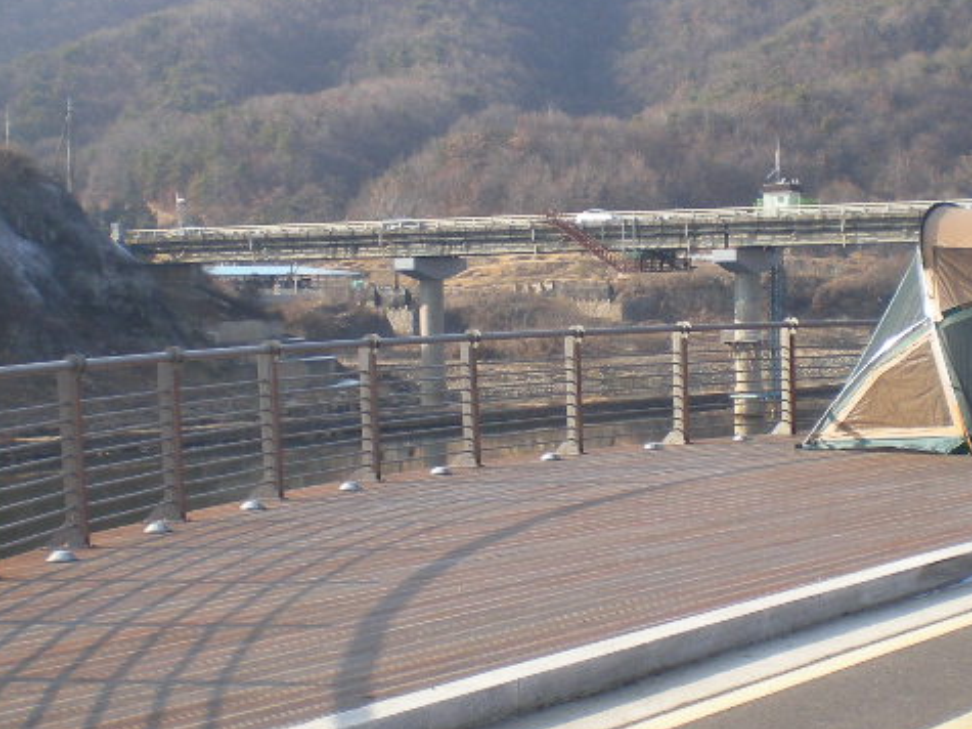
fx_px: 2302
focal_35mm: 82
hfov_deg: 23.8
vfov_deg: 17.9
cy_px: 494
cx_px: 600
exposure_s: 1/145
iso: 64
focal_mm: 6.3
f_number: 4.6
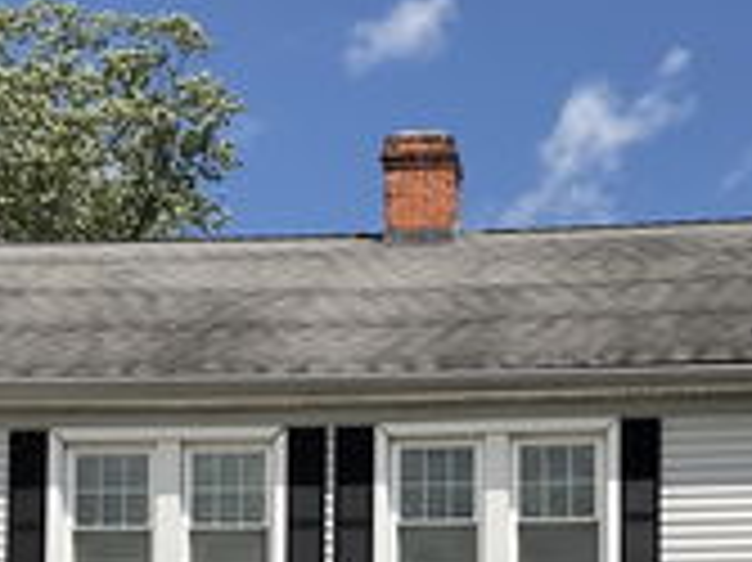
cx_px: 464
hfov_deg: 22.0
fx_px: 1932
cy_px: 710
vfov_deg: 15.8
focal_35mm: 89
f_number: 1.8
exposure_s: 1/3125
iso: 16
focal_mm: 3
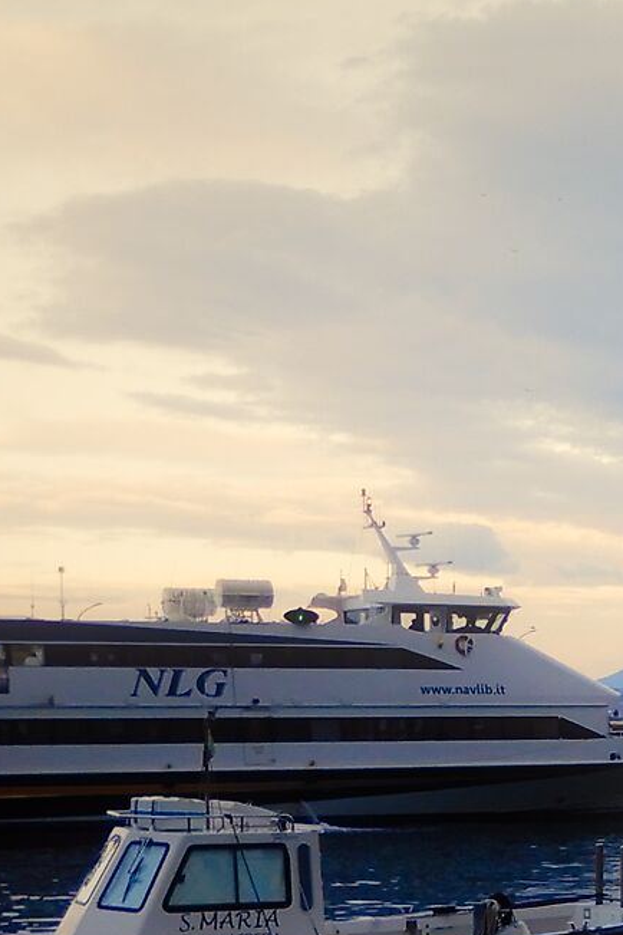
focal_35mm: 92
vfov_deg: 21.4
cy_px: 934
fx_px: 2388
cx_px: 972
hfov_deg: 13.8
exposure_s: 1/125
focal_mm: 4.3
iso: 80
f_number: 3.4
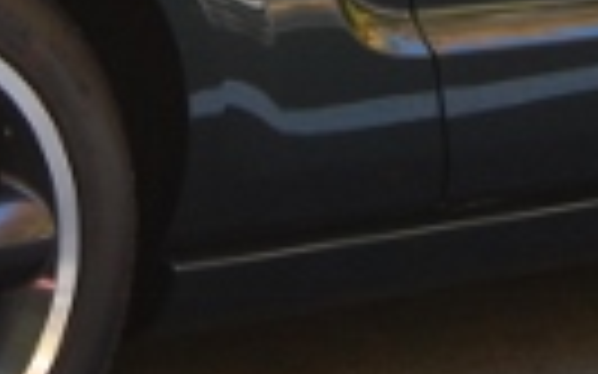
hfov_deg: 8.1
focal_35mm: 258
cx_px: 198
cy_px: -568
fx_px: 4203
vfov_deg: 4.9
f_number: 4.2
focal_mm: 28
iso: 200
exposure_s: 1/60
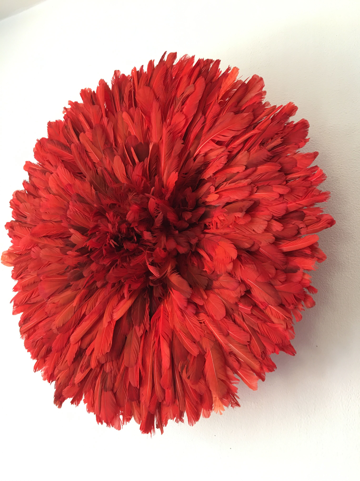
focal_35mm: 29
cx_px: 180
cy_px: 240
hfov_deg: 48.2
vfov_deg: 61.7
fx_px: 402
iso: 50
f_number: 2.2
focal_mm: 4.15
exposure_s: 1/17
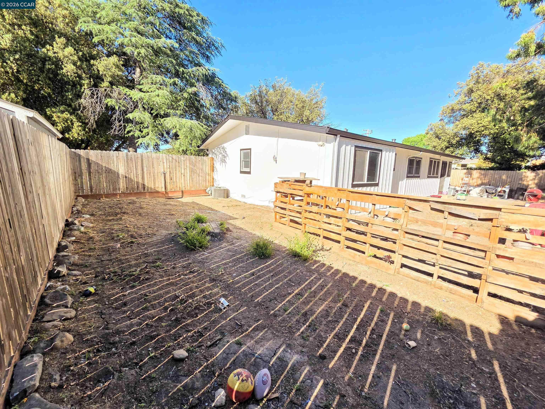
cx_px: 272
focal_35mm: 13
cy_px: 204
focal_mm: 2.2
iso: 50
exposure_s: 1/732
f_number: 2.2
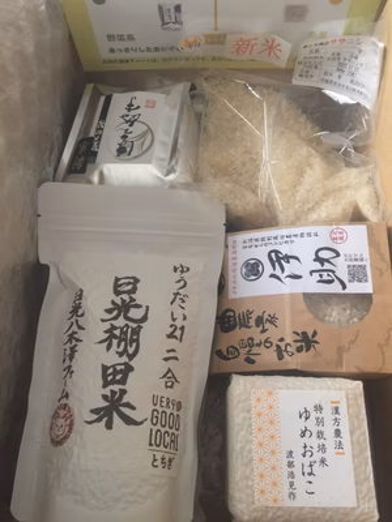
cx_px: 196
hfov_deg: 48.2
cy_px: 261
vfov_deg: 61.7
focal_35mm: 29
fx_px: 438
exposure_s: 1/4
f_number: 2.2
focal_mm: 4.15
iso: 64
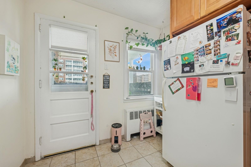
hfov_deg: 104.3
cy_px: 84
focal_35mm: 14
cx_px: 126
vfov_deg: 81.2
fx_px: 98
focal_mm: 14
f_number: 11
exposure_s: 1/1.67
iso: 100
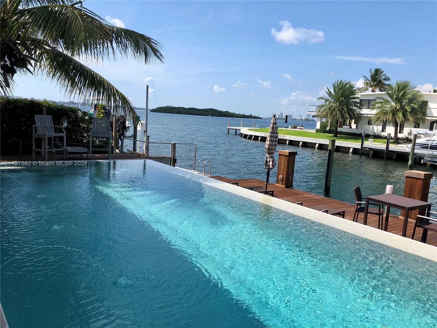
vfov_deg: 49.7
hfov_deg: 63.4
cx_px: 218
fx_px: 353
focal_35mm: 28
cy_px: 164
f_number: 1.8
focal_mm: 4
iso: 20
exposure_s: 1/2208
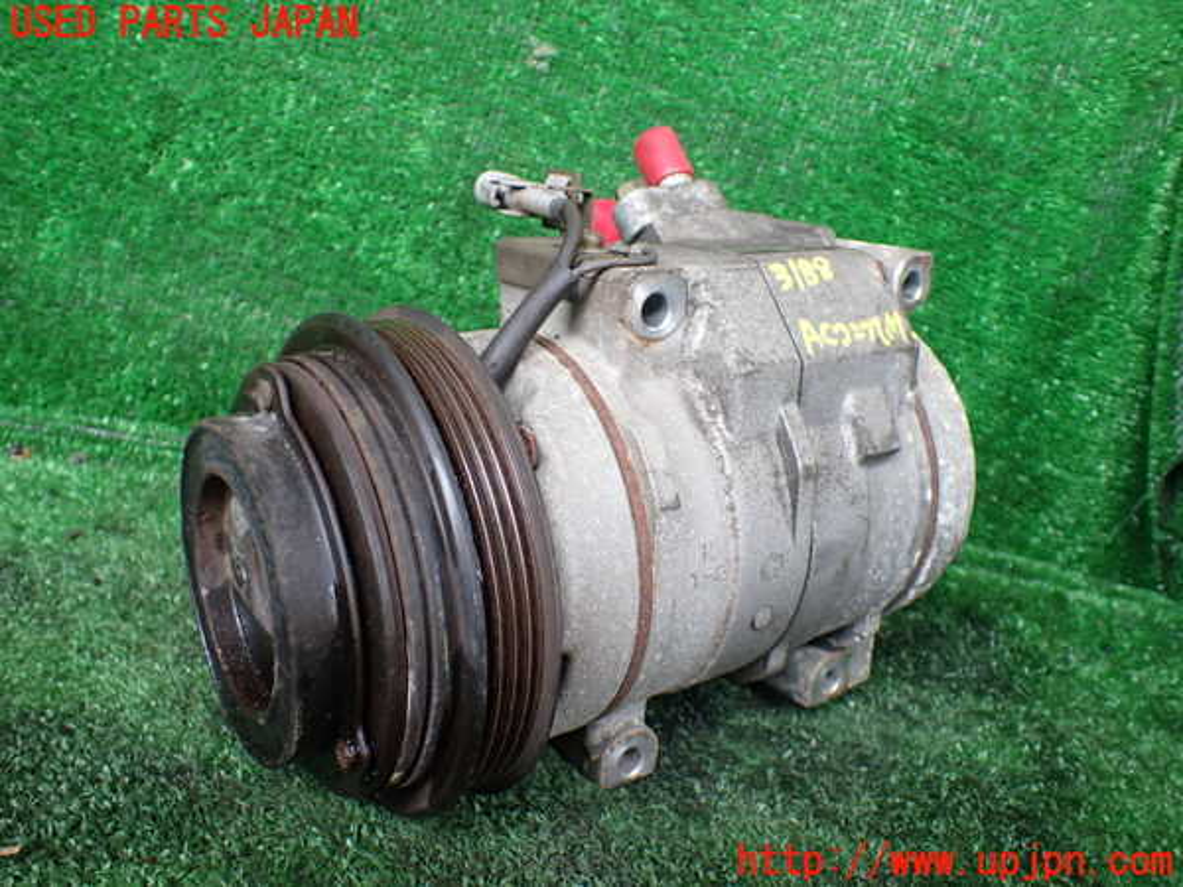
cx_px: 592
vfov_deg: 46.8
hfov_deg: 60.0
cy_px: 444
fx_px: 1025
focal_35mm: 30
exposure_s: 1/125
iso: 320
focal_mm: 5.4
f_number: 2.3
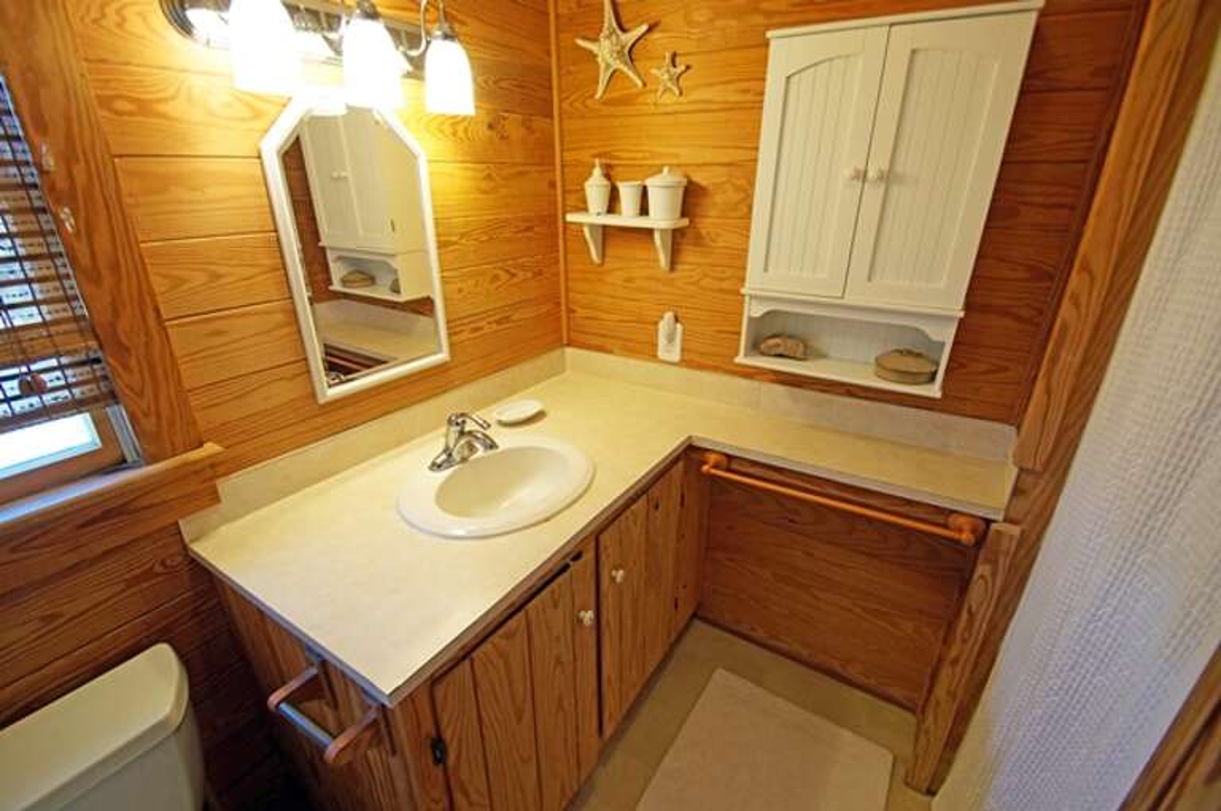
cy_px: 406
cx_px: 610
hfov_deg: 100.5
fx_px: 508
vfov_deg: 77.2
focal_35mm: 15
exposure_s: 1/60
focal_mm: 10
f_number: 4
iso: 640
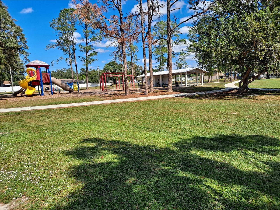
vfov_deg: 54.9
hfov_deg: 69.4
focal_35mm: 25
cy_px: 105
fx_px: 202
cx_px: 140
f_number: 2
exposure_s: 1/1233
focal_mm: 4.6
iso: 32
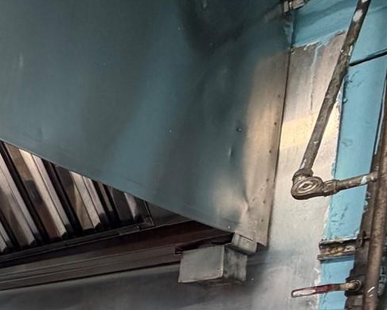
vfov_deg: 27.1
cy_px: 419
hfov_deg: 25.2
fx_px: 516
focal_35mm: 45
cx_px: -249
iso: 250
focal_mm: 2.22
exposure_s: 1/121
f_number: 2.2
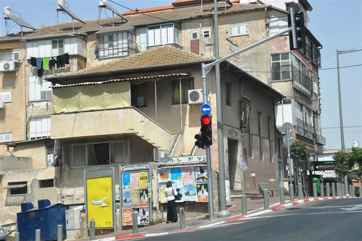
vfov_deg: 18.9
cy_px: 120
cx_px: 181
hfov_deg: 28.1
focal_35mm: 72
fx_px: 723
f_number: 10
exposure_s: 1/400
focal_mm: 48
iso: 200
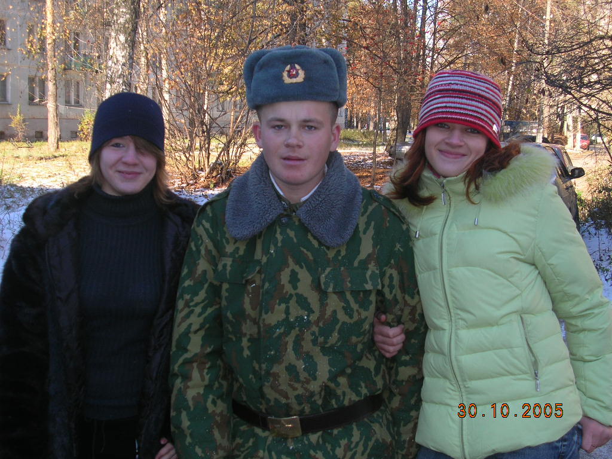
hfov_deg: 37.5
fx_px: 902
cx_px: 306
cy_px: 230
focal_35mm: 51
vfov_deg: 28.6
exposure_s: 1/137
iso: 50
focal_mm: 8.5
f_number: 3.3
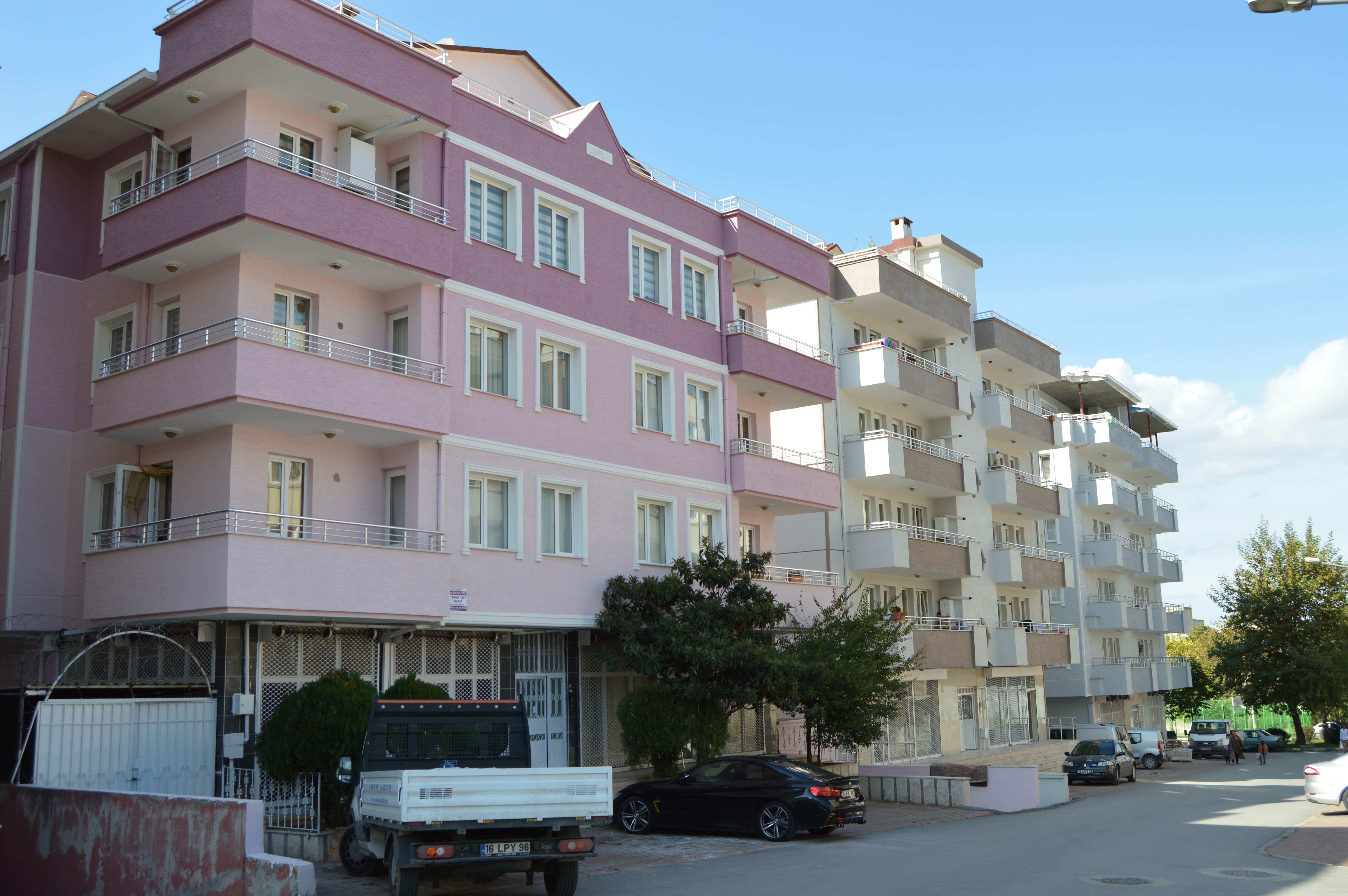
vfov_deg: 39.9
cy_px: 448
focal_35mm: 33
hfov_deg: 57.3
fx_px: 1235
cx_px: 674
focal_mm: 22
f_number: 7.1
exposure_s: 1/200
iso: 100
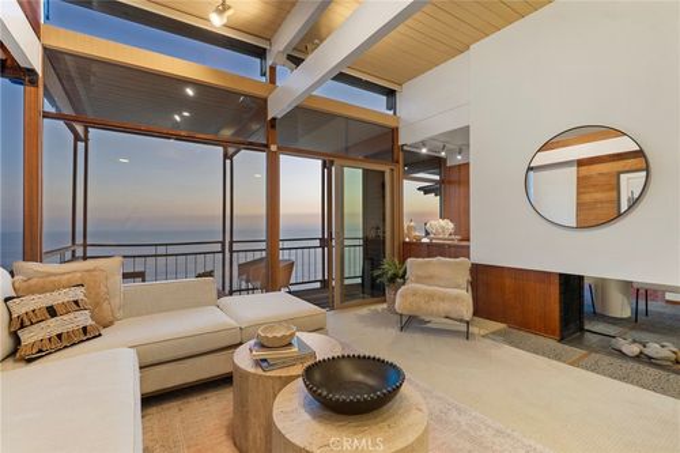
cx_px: 340
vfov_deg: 73.7
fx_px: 302
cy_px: 226
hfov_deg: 96.8
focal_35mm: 16
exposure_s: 1/2.5
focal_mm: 16
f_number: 9
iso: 320
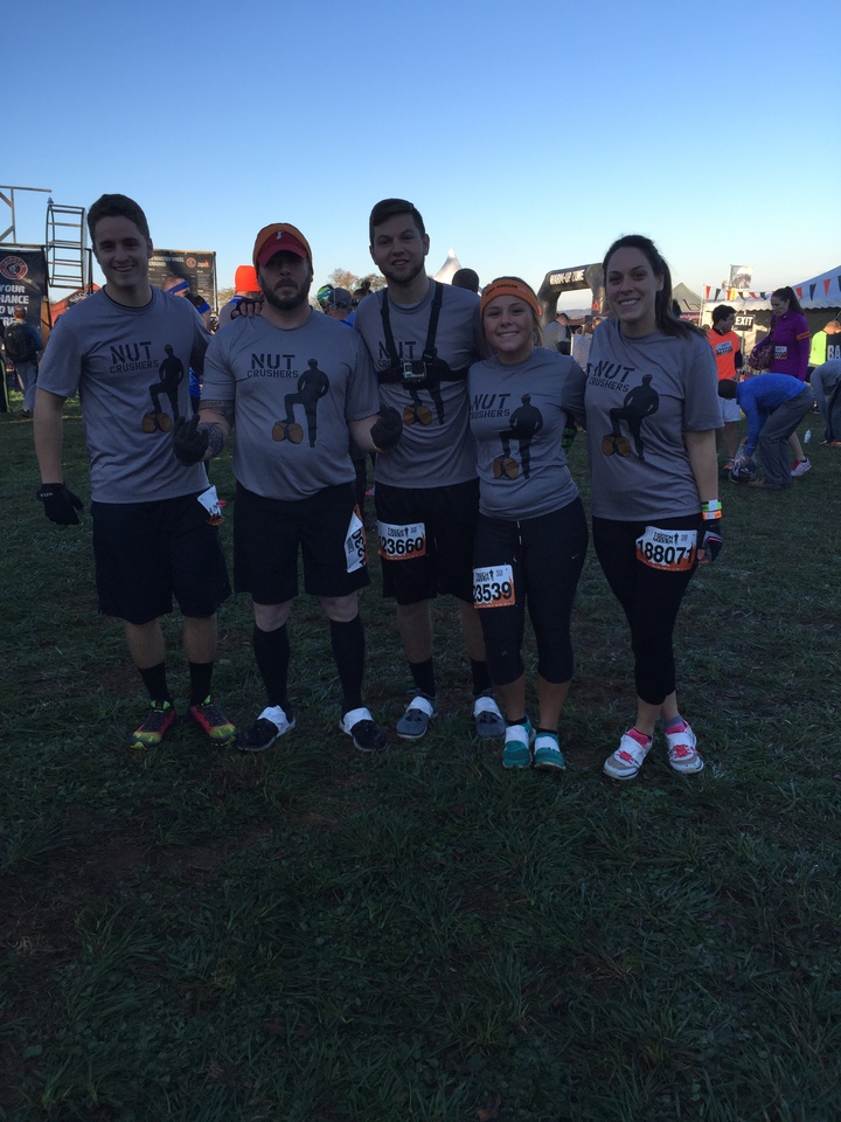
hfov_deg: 48.2
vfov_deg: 61.7
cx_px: 420
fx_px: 939
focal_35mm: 29
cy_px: 561
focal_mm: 4.15
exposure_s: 1/670
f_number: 2.2
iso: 32
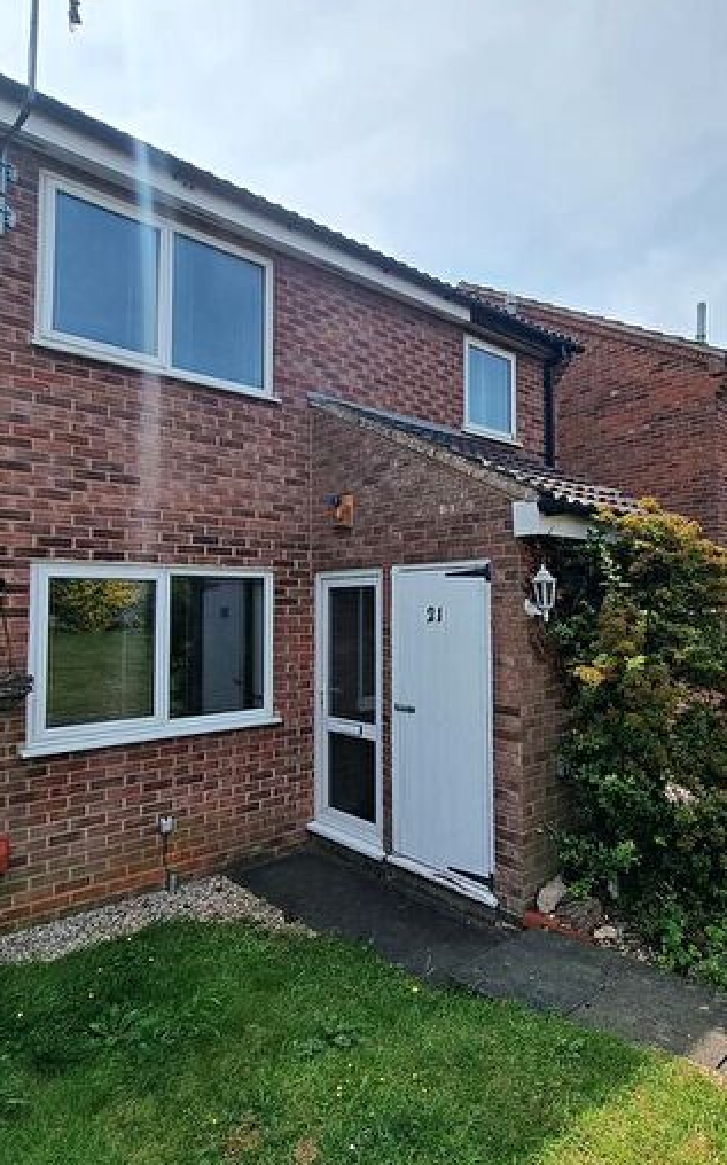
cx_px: 392
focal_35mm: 19
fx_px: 603
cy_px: 577
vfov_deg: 88.0
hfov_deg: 62.1
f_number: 2.2
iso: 50
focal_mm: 2.2
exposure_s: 1/2208
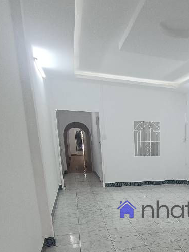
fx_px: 240
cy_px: 210
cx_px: 180
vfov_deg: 51.0
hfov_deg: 39.0
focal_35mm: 33
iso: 100
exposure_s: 1/50.3
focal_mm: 1.68
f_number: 2.2
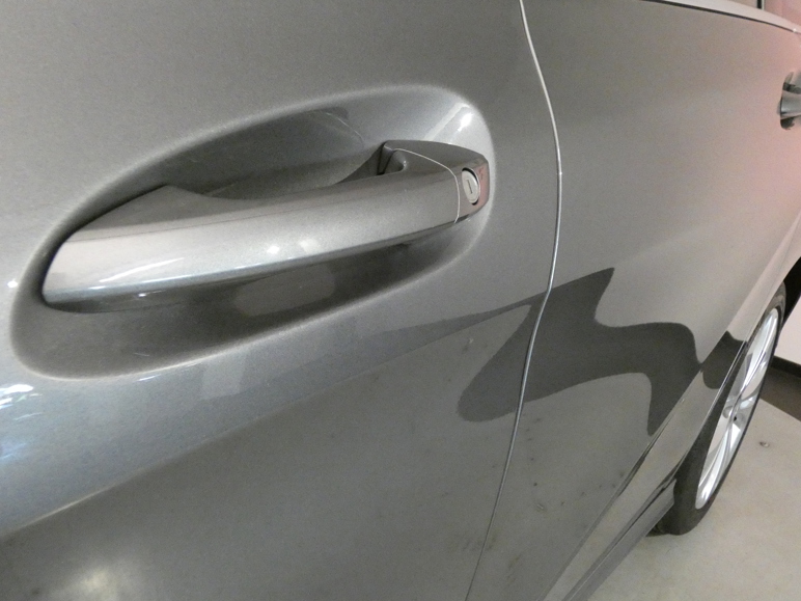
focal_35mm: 29
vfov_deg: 48.2
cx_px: 398
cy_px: 295
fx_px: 671
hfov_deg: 61.7
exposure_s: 1/125
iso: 2000
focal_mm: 5
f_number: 3.2
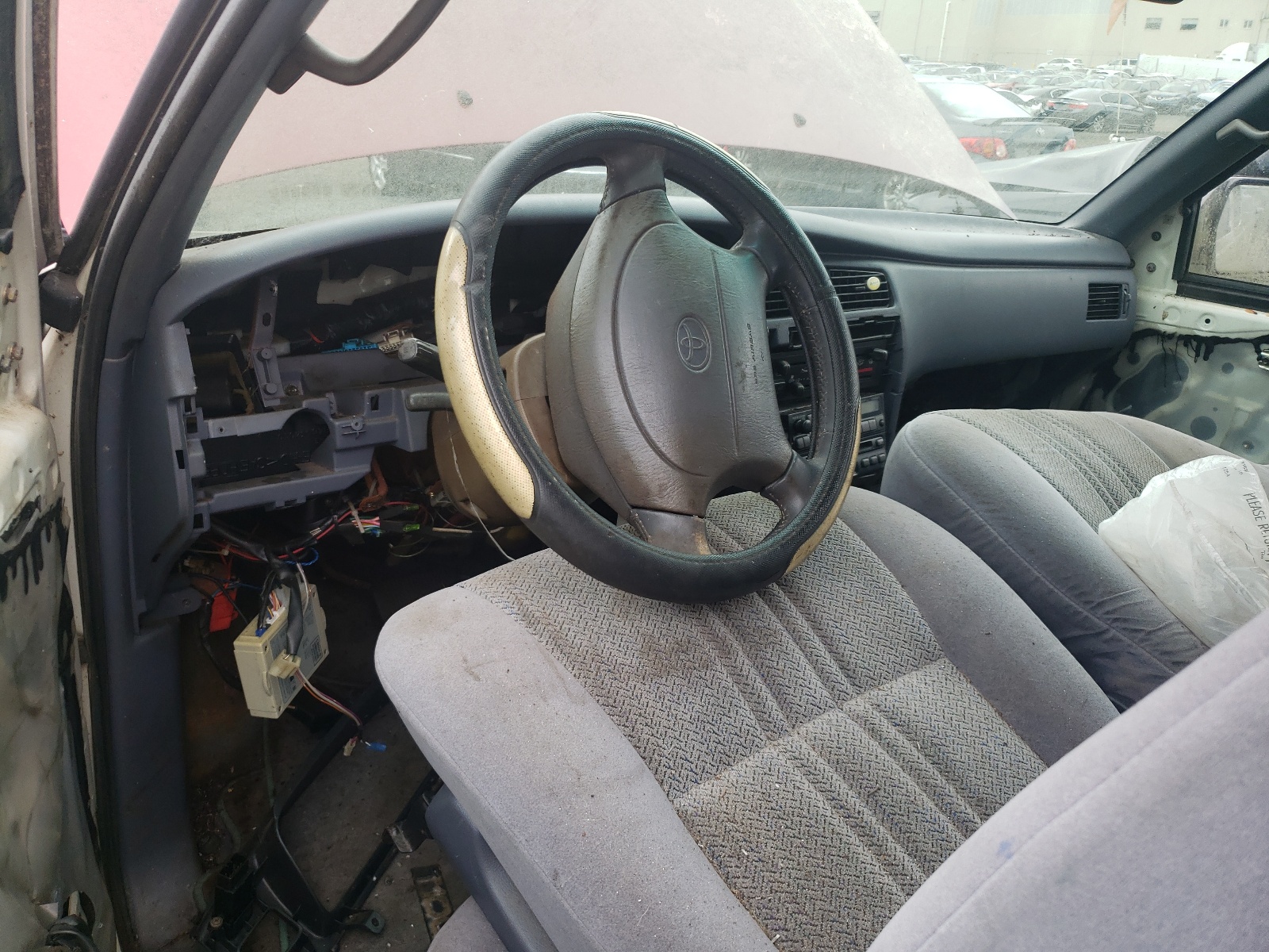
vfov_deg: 53.1
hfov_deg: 67.3
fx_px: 953
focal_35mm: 26
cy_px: 476
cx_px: 634
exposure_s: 1/156
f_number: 1.5
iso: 50
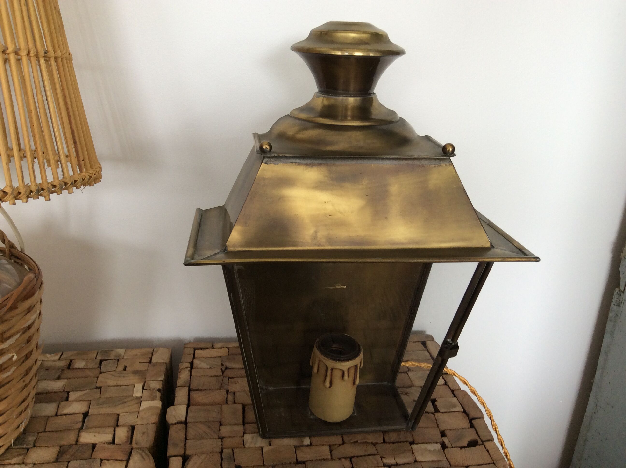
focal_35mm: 32
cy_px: 234
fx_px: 578
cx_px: 313
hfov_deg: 56.9
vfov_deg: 44.1
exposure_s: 1/33
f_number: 2.4
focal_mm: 3.3
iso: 40
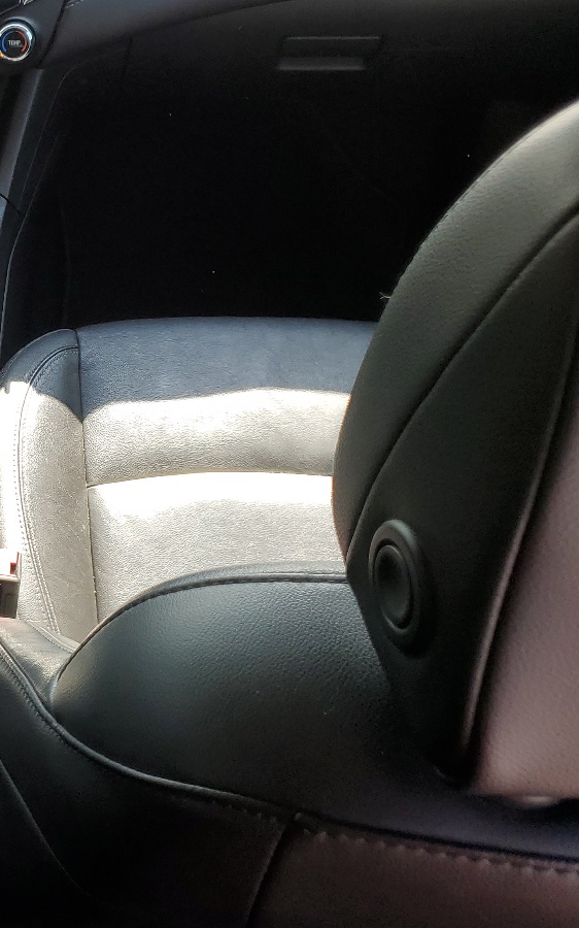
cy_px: 351
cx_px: -167
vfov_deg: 40.8
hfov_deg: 23.4
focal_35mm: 49
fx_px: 1238
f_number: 1.5
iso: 50
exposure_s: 1/256
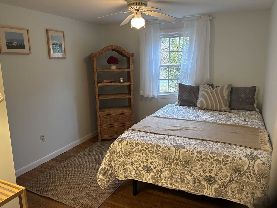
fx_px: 216
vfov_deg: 51.4
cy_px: 102
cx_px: 134
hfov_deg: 65.3
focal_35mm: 27
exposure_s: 1/60
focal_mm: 5.96
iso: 320
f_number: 1.6
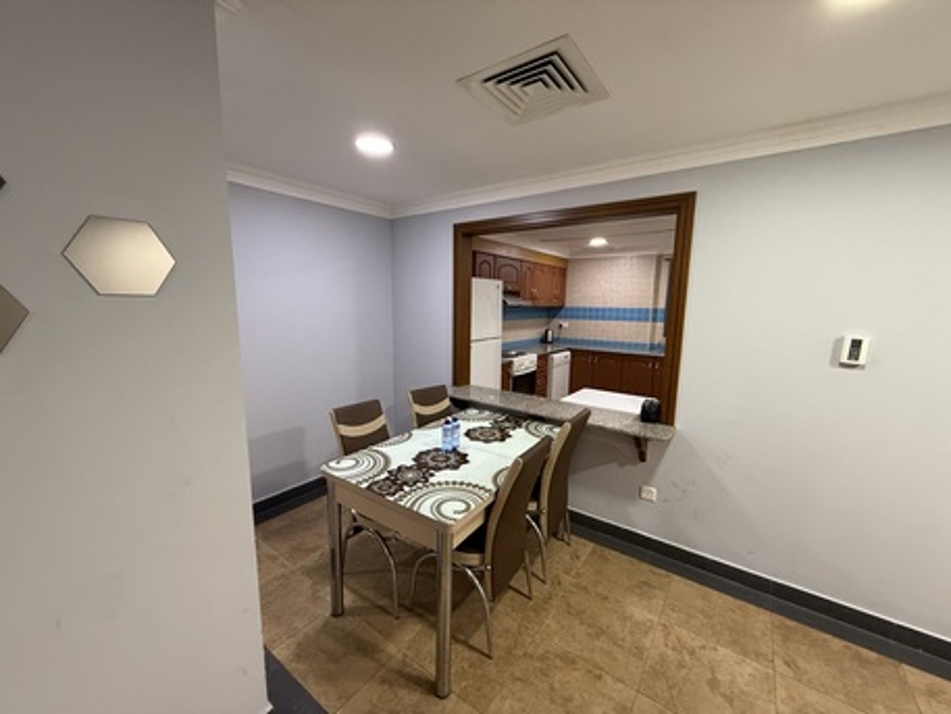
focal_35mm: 14
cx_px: 476
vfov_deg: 85.7
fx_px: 385
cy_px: 357
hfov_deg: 102.0
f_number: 2.2
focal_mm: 2.22
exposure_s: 1/50
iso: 320
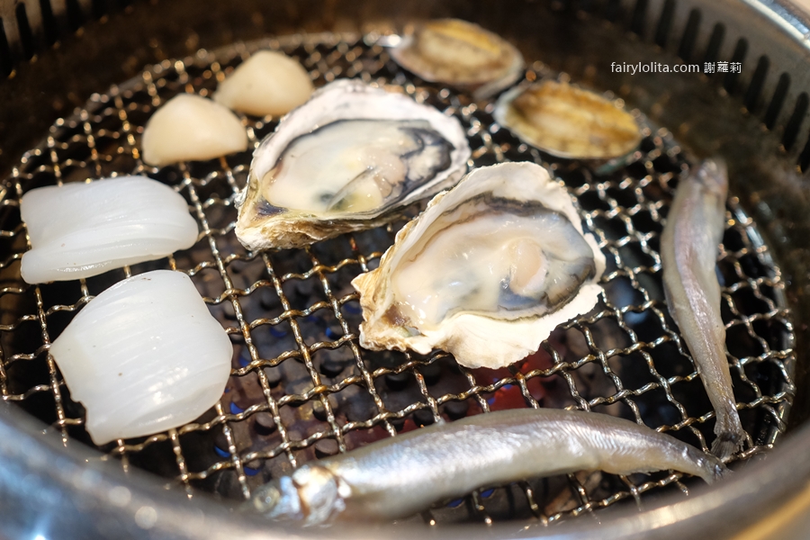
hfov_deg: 54.4
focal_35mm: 35
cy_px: 270
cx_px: 405
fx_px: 787
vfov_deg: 37.9
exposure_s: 1/120
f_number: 2.5
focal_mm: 23
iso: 1600
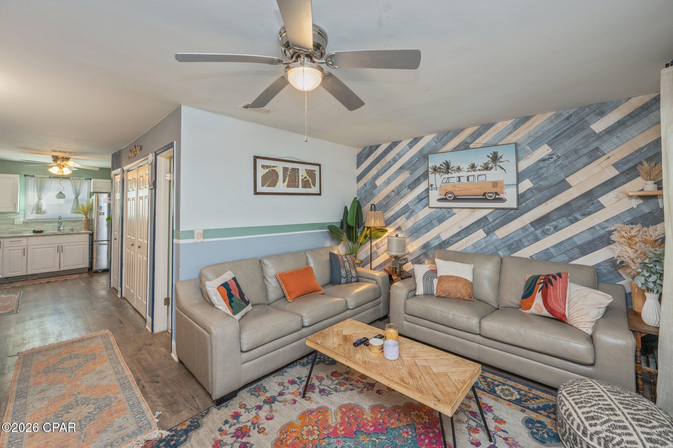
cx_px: 336
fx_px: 262
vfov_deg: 81.1
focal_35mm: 14
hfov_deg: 104.3
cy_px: 224
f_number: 8
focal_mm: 14
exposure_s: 1/25
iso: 500
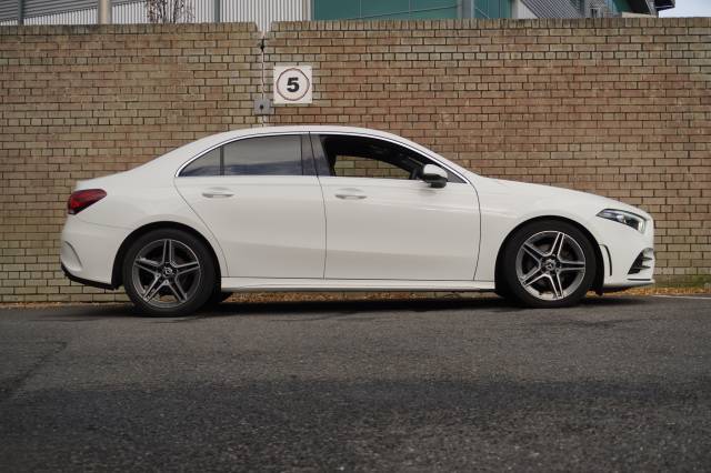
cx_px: 356
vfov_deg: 26.5
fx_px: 1007
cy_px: 236
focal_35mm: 51
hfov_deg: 38.9
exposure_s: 1/200
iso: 100
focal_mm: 34
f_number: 5.6
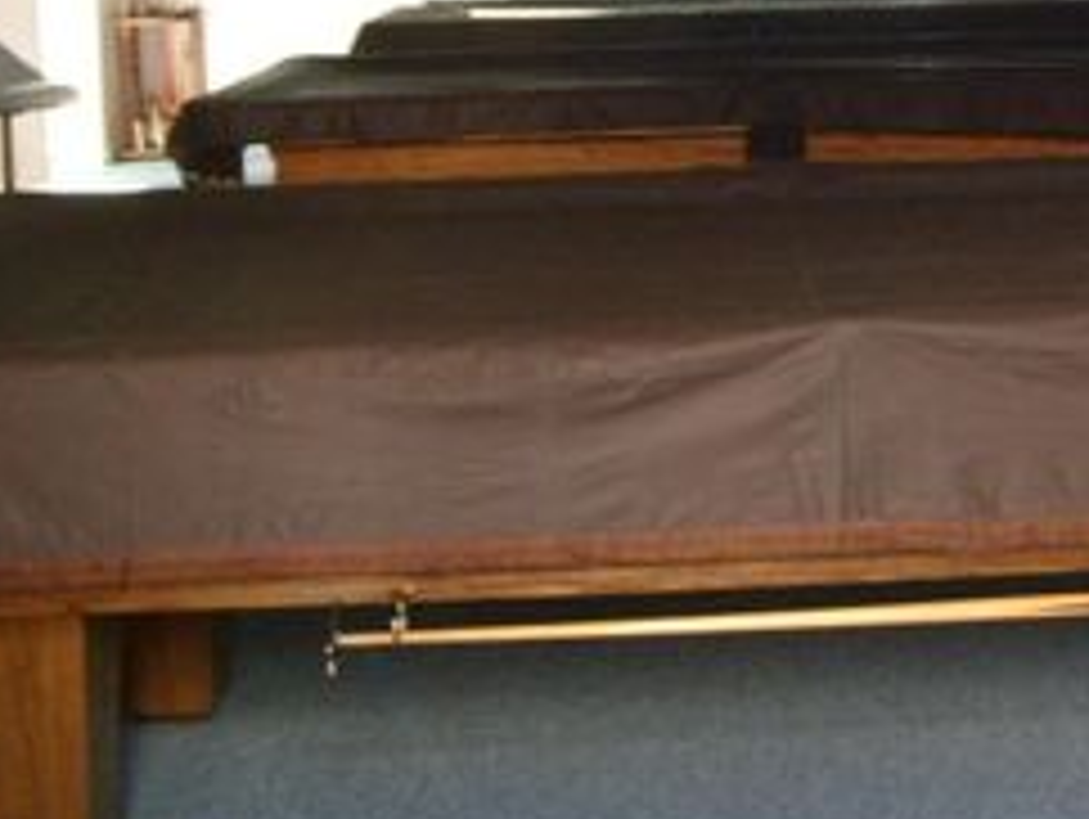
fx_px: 2425
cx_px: 871
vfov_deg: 18.9
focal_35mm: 77
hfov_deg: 24.9
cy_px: 126
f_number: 2.8
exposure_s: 1/10
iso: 200
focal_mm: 5.8
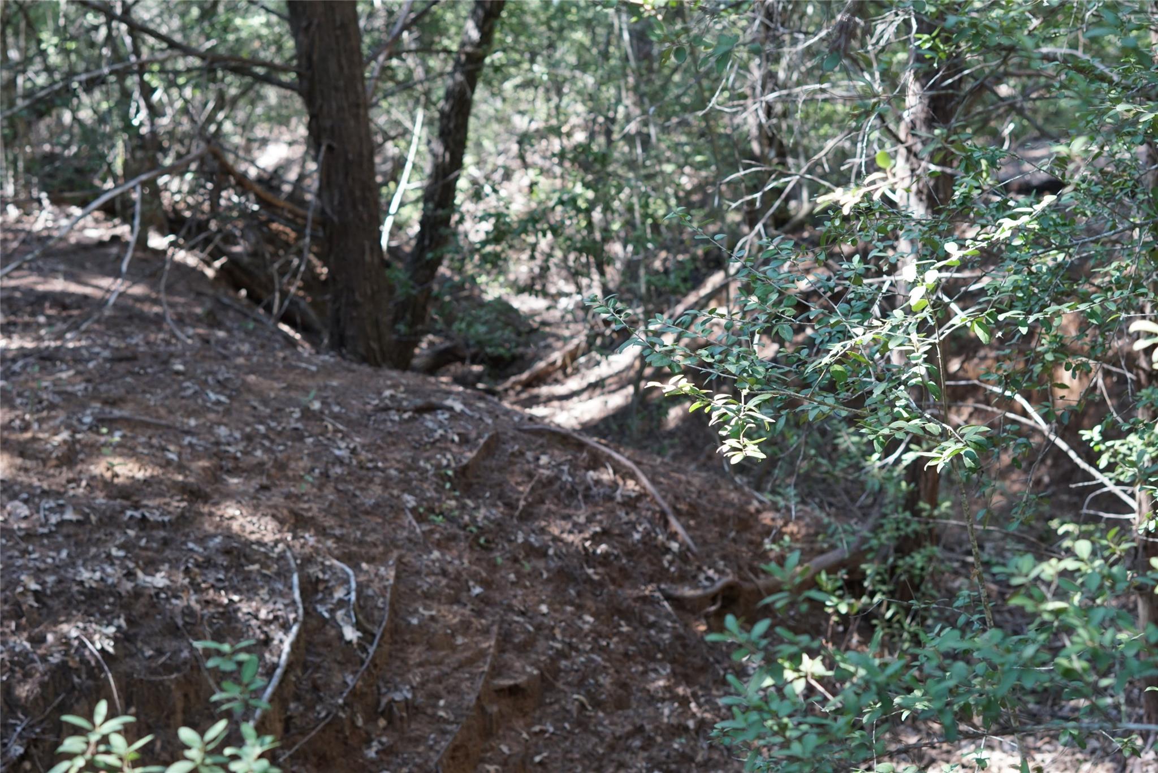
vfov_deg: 18.2
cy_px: 386
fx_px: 2413
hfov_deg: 27.0
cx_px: 579
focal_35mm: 75
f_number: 4
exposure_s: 1/160
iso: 640
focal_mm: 50
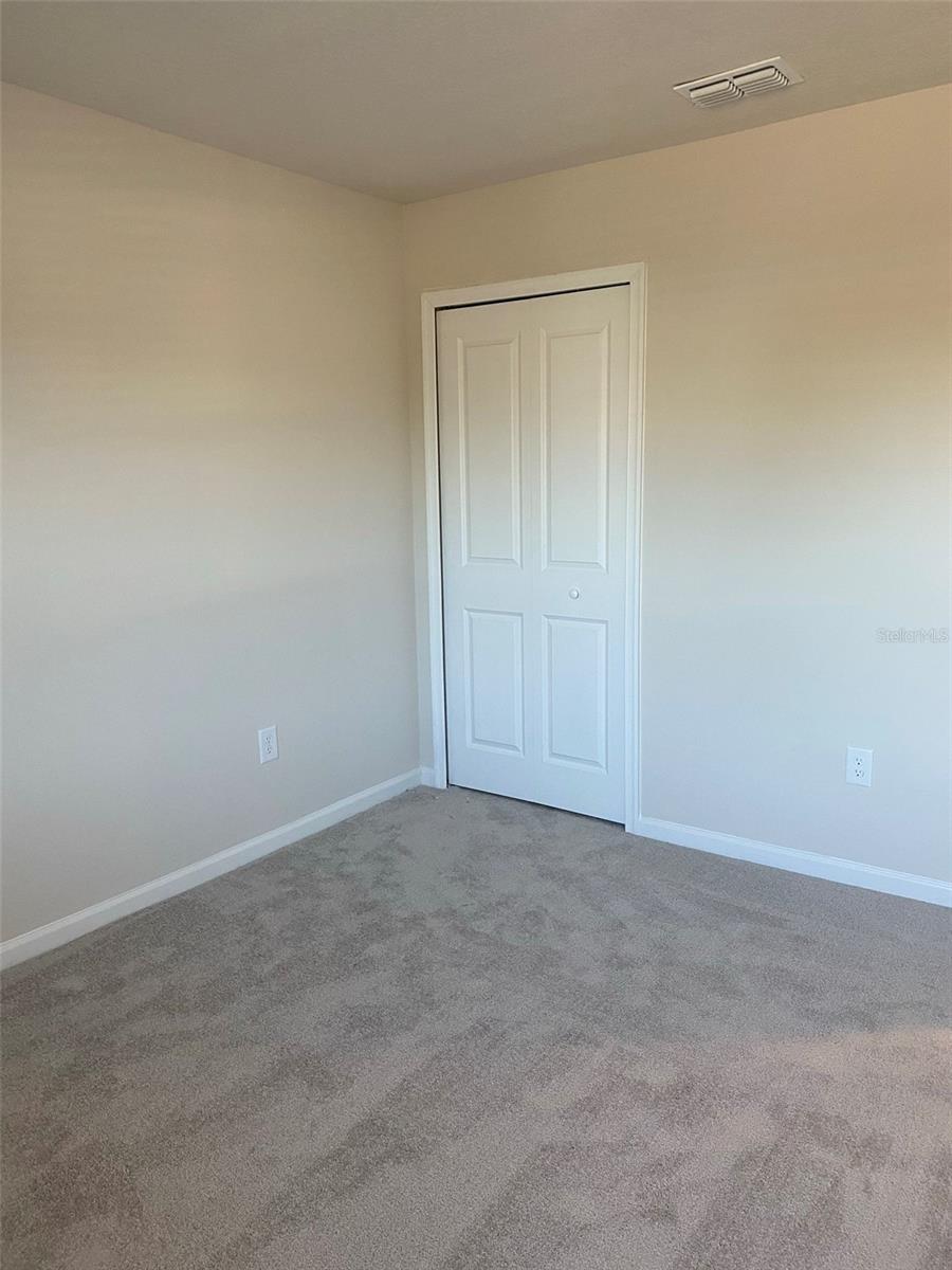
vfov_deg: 67.3
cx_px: 476
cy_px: 635
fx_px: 953
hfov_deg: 53.1
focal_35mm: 26
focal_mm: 4.25
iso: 125
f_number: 1.8
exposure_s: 1/60
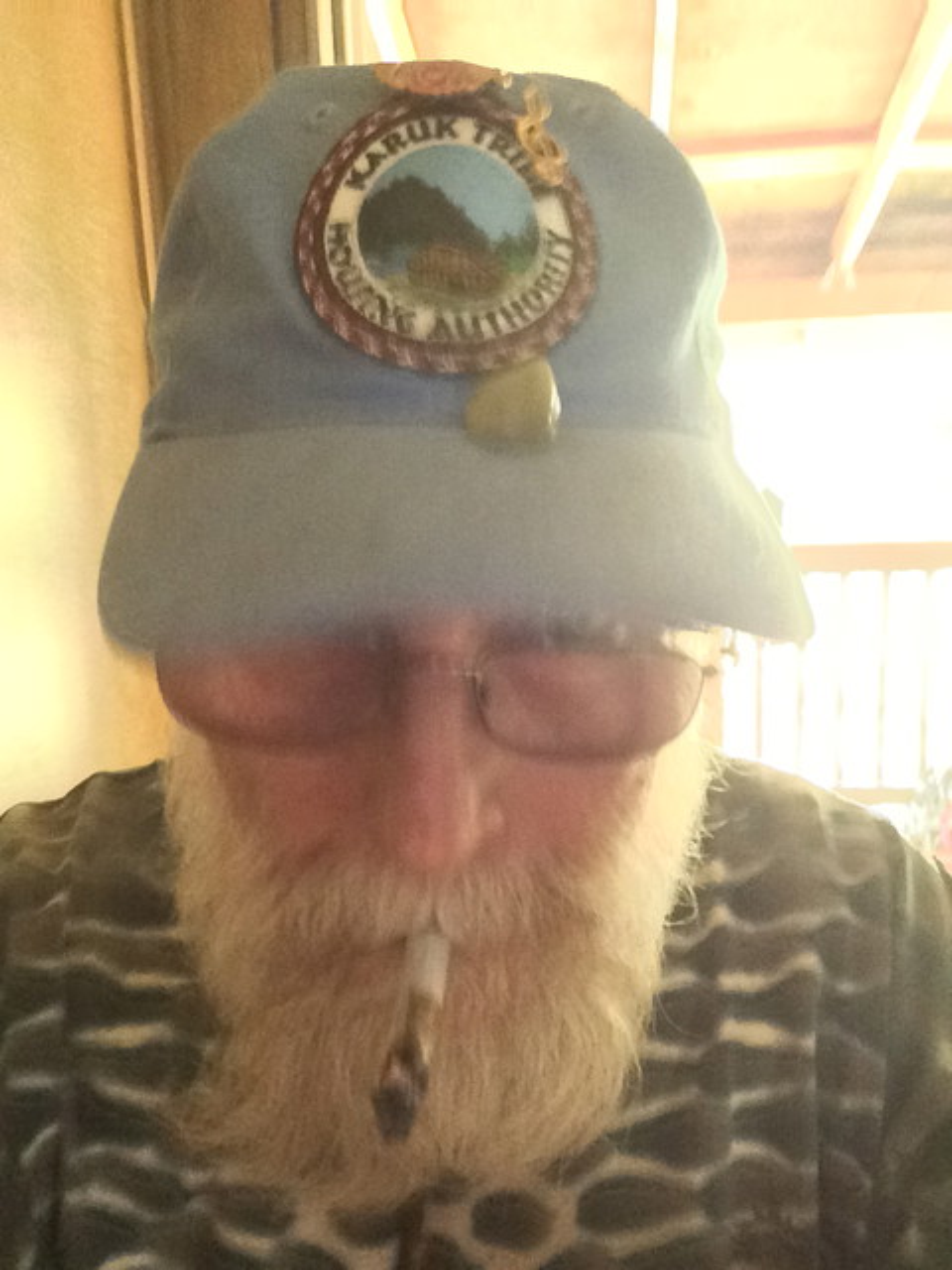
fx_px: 1137
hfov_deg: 45.4
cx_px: 476
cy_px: 635
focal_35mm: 31
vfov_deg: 58.4
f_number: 2.4
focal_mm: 2.15
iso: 500
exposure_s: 1/15
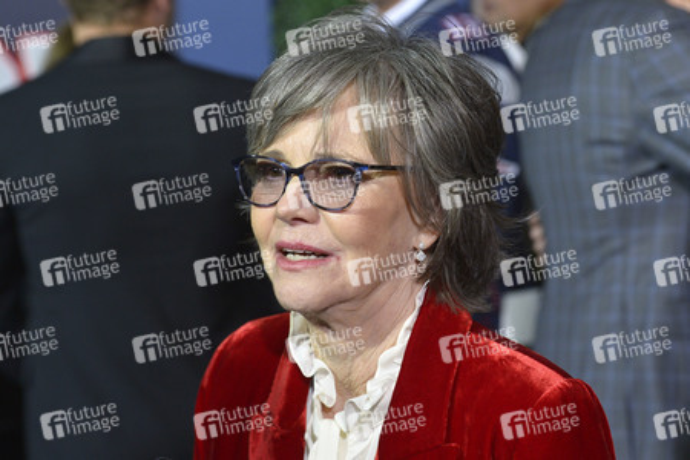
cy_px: 230
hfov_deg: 20.0
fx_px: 1955
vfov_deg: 13.4
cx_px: 345
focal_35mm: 102
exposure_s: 1/320
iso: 2000
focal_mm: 102
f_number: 6.3
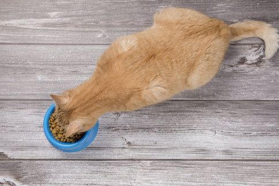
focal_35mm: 43
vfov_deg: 31.2
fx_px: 333
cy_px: 95
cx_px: 121
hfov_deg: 45.3
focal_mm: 34
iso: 100
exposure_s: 1/160
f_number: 11
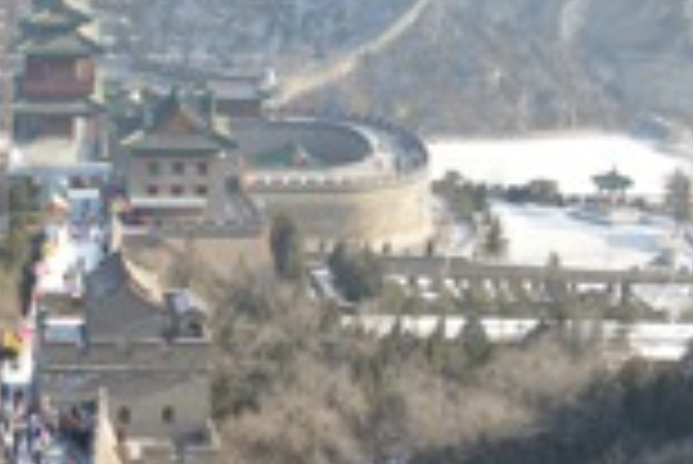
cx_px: -212
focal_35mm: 94
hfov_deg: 19.9
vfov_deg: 14.1
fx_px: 1811
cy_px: 583
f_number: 5.6
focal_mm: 22
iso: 100
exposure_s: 1/125
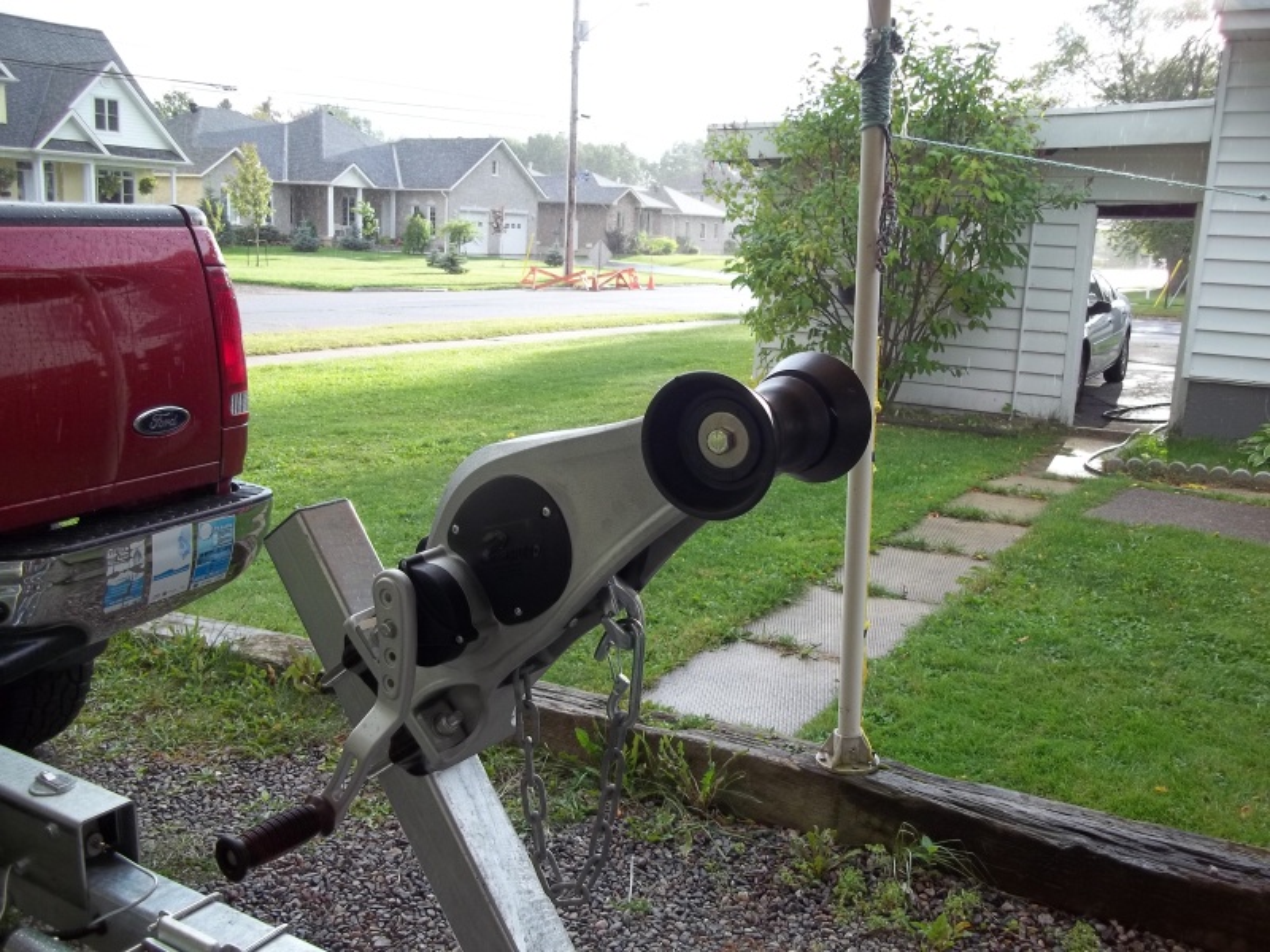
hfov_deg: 56.8
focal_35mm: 32
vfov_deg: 44.2
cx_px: 635
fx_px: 1174
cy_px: 476
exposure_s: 1/200
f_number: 2.9
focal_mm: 5.7
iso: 64
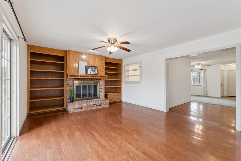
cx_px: 120
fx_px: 100
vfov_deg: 77.3
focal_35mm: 15
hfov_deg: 100.4
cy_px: 80
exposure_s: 1/10
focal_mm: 10
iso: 100
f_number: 8
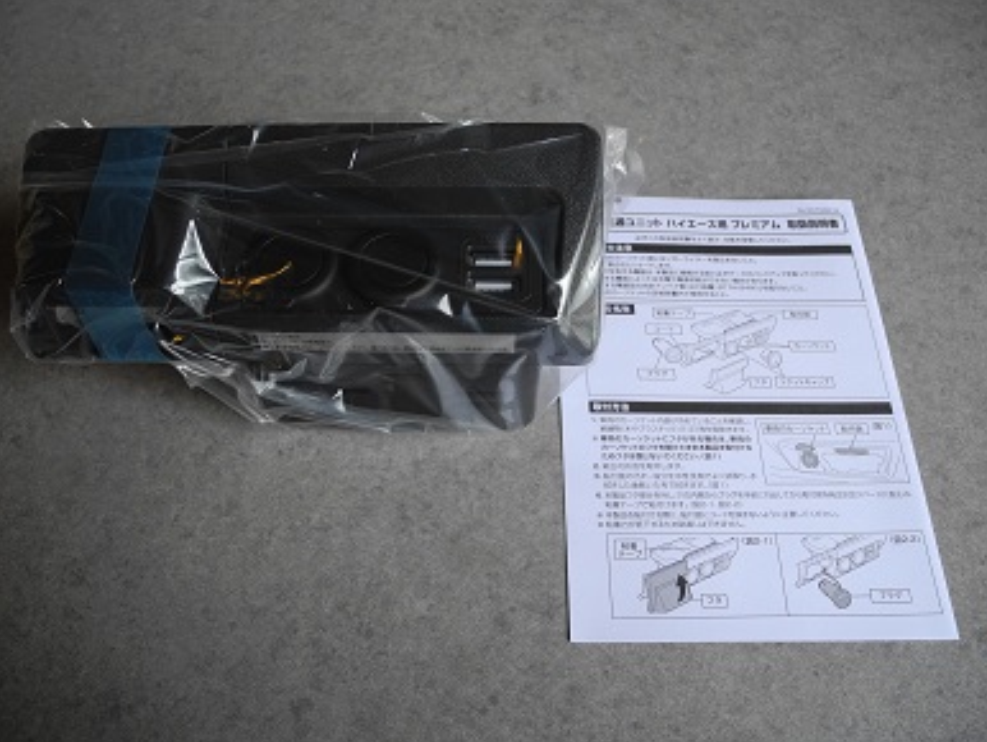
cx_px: 481
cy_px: 366
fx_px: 827
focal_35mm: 29
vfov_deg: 48.3
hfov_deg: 61.6
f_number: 2.8
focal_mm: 6
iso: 100
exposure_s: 1/40
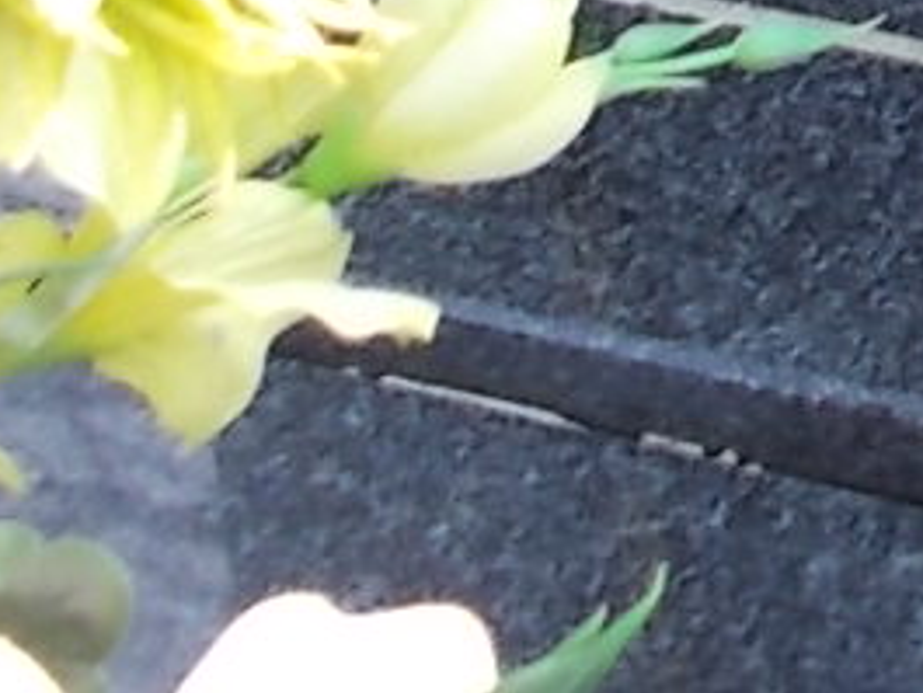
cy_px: -1114
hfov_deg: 11.3
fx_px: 4188
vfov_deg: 8.4
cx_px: 1912
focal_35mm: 157
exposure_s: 1/80
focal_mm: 4.6
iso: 80
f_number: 3.2
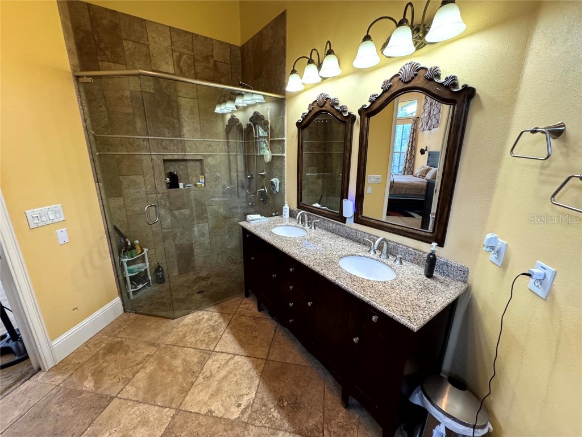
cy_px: 218
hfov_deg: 102.1
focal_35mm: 14
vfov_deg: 85.7
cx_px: 291
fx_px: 235
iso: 320
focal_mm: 2.22
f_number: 2.2
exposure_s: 1/120
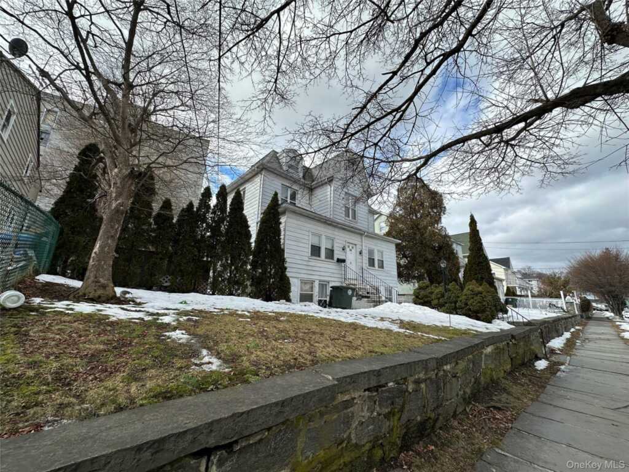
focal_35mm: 14
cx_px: 314
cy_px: 236
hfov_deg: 102.1
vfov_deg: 85.7
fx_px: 254
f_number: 2.2
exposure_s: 1/1082
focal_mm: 2.22
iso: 40
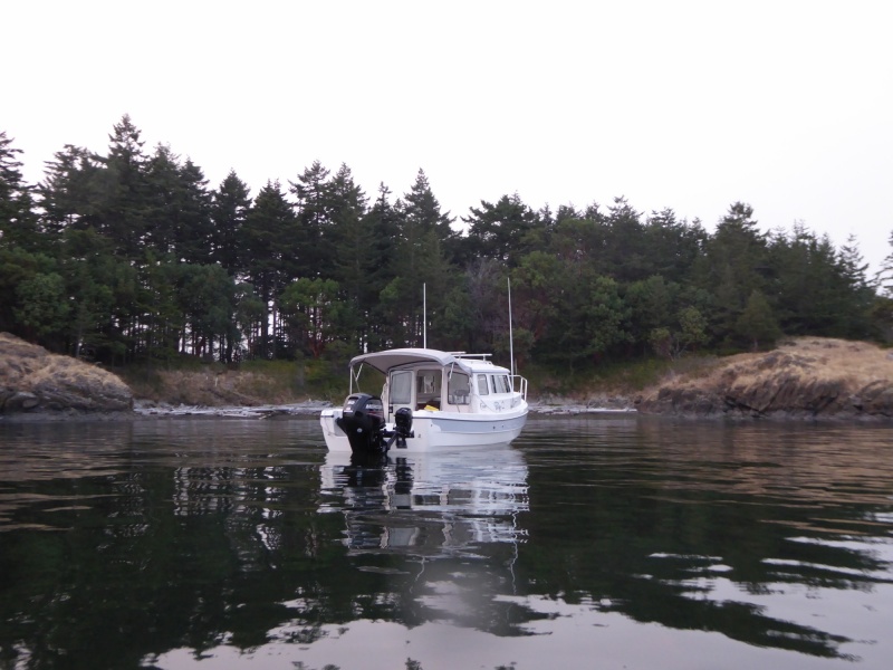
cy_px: 335
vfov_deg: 36.8
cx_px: 446
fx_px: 1006
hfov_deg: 47.9
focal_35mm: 39
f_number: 3.7
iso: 320
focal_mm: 6.7
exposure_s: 1/60
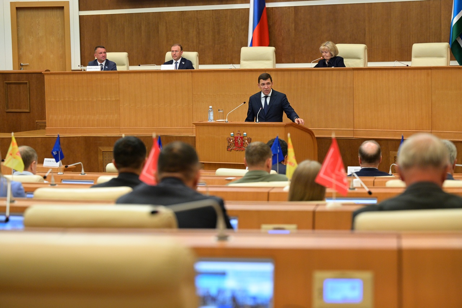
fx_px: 1065
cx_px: 231
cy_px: 154
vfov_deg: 16.5
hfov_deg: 24.5
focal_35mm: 83
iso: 2500
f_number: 3.5
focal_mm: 83
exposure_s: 1/200
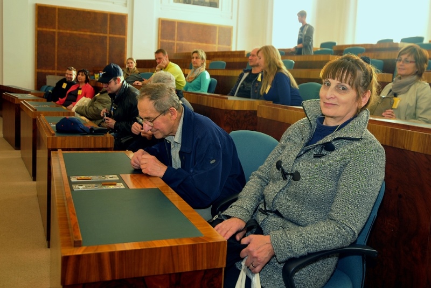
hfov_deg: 53.1
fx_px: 431
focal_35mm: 36
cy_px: 144
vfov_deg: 36.9
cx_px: 216
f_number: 4.5
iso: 250
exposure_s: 1/50
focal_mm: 24
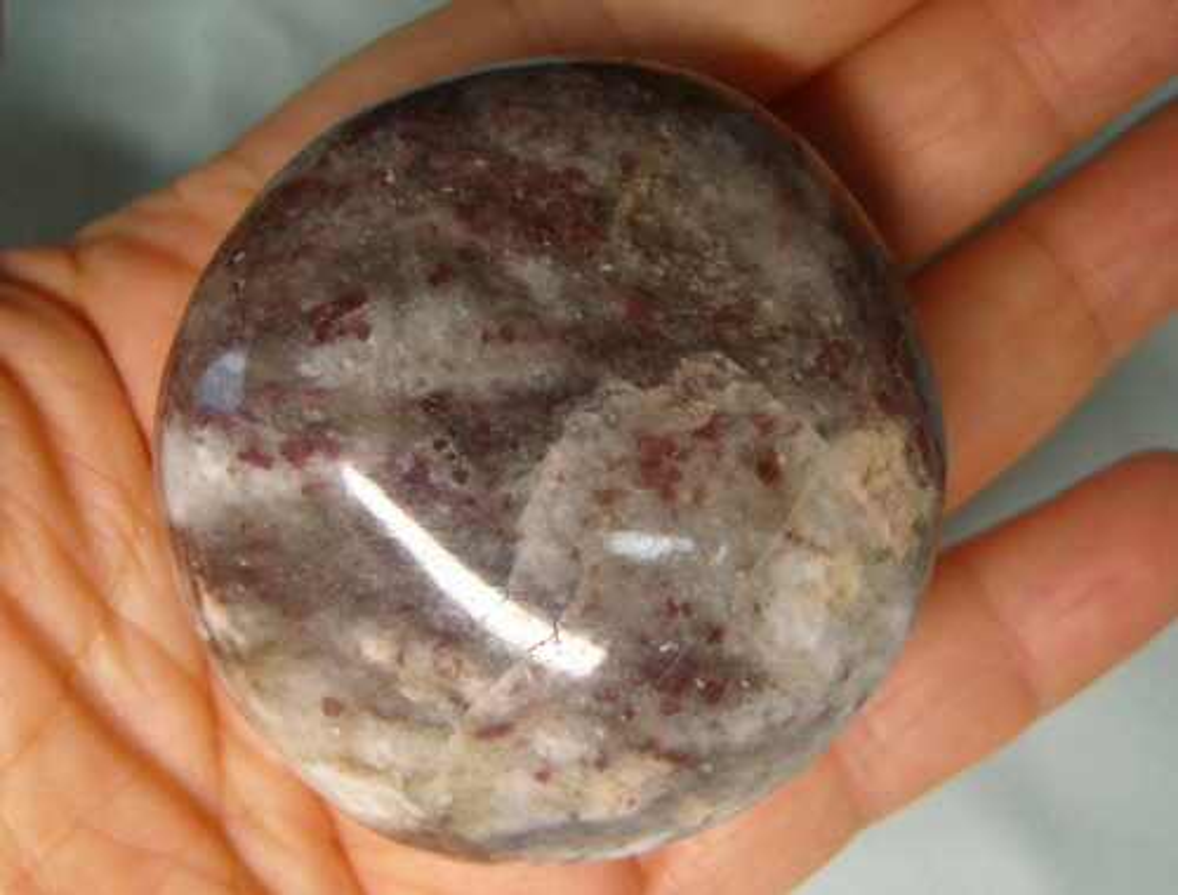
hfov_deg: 52.4
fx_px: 1197
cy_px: 448
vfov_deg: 41.0
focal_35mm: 35
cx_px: 589
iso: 80
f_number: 2.8
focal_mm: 7.4
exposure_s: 1/60
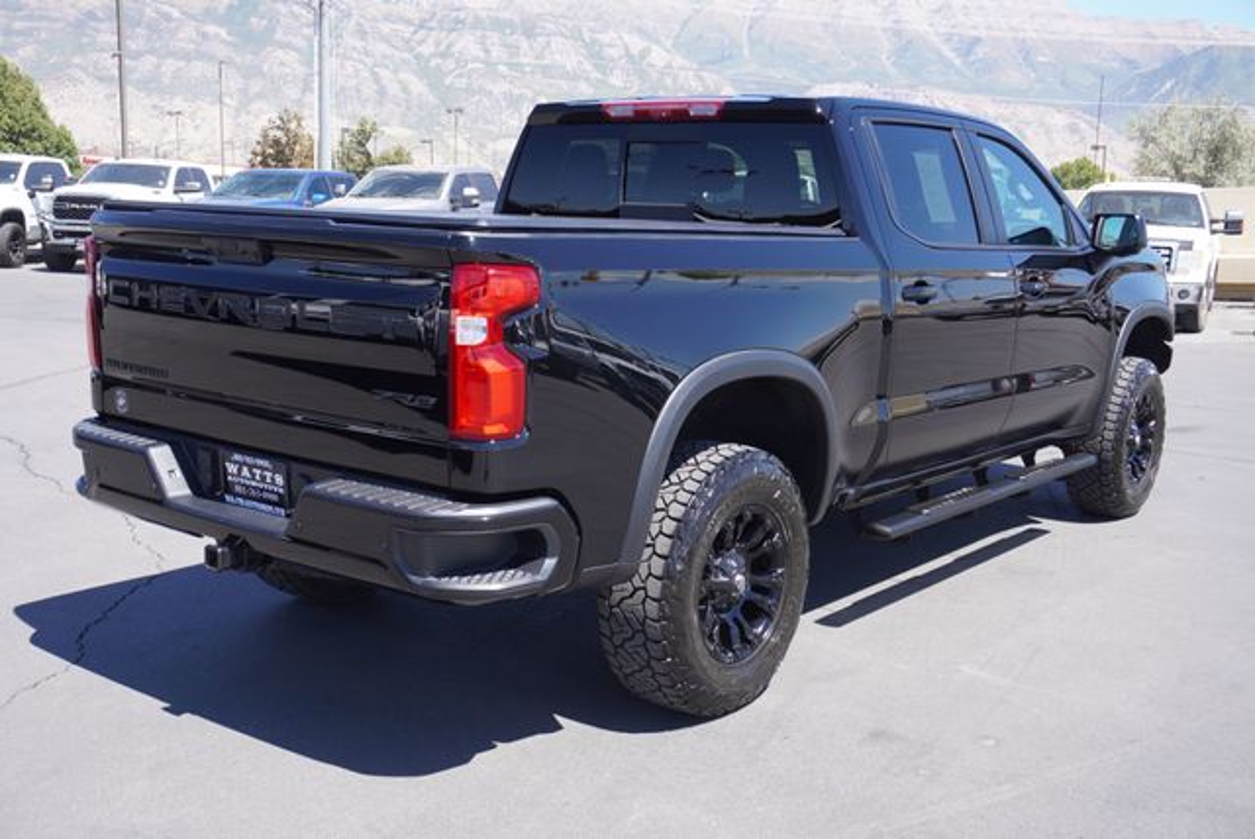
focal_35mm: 39
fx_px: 1361
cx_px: 628
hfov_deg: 49.5
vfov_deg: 34.3
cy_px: 420
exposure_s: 1/125
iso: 100
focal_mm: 26
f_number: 6.3
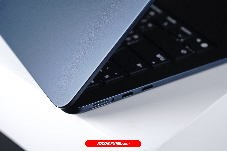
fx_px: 482
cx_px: 114
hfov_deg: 26.5
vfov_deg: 17.8
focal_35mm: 76
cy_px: 76
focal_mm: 51
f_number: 5
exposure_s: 1/80
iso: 800
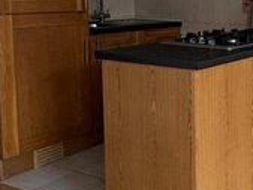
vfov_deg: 24.7
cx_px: 344
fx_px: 424
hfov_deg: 26.9
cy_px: 29
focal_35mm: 58
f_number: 2.2
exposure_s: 1/99
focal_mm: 2.22
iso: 160
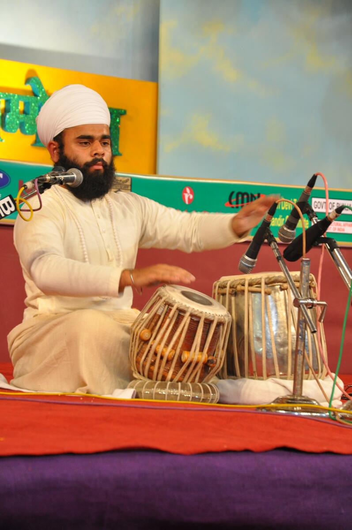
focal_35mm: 150
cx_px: 176
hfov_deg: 9.1
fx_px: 2206
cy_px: 265
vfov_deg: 13.7
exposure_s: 1/100
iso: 1000
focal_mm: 100
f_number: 8
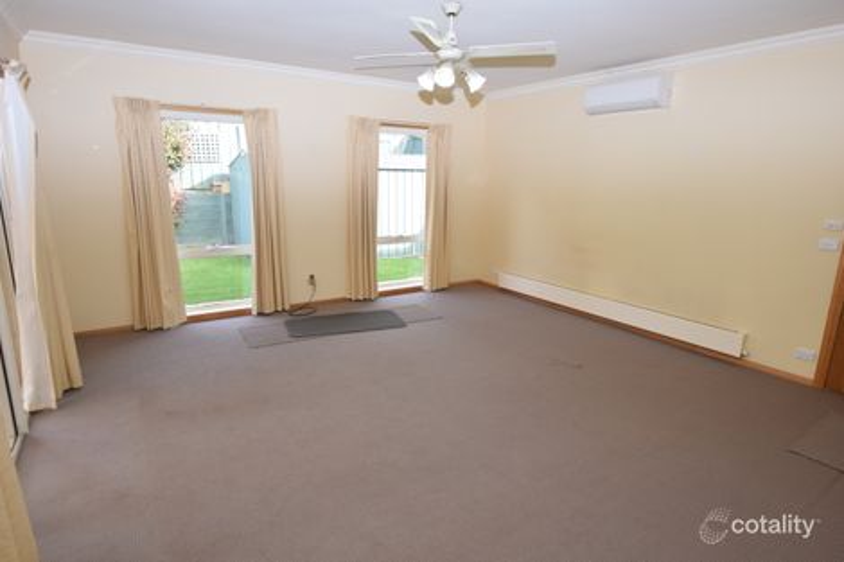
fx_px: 457
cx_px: 422
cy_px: 281
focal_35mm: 20
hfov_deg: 85.4
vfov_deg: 63.2
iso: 720
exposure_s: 1/125
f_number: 5.6
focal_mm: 13
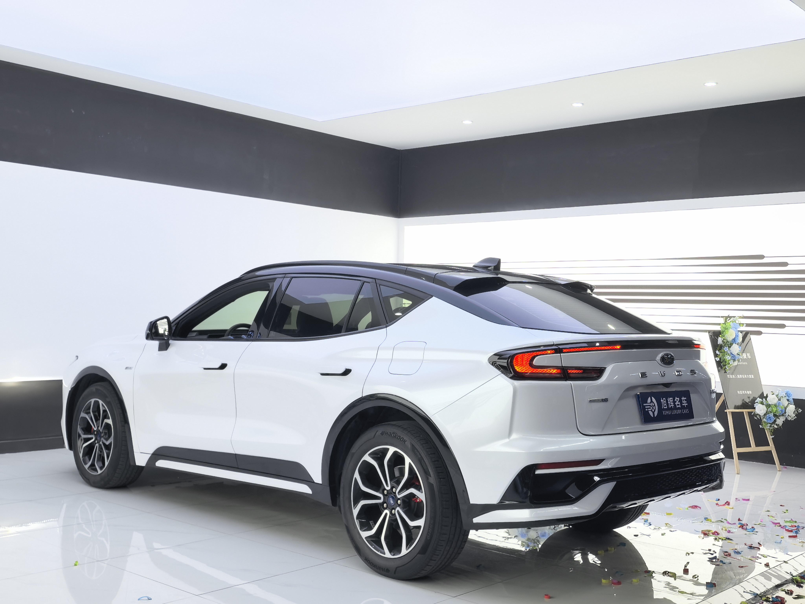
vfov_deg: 36.0
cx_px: 402
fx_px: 930
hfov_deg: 46.8
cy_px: 302
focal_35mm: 40
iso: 50
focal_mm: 5.75
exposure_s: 1/153
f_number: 2
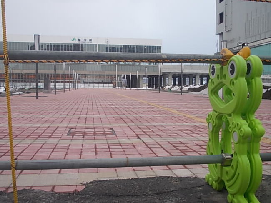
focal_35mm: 38
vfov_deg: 37.7
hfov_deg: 49.0
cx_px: 136
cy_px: 102
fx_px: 297
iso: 80
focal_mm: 5.3
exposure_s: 1/40
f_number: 3.1
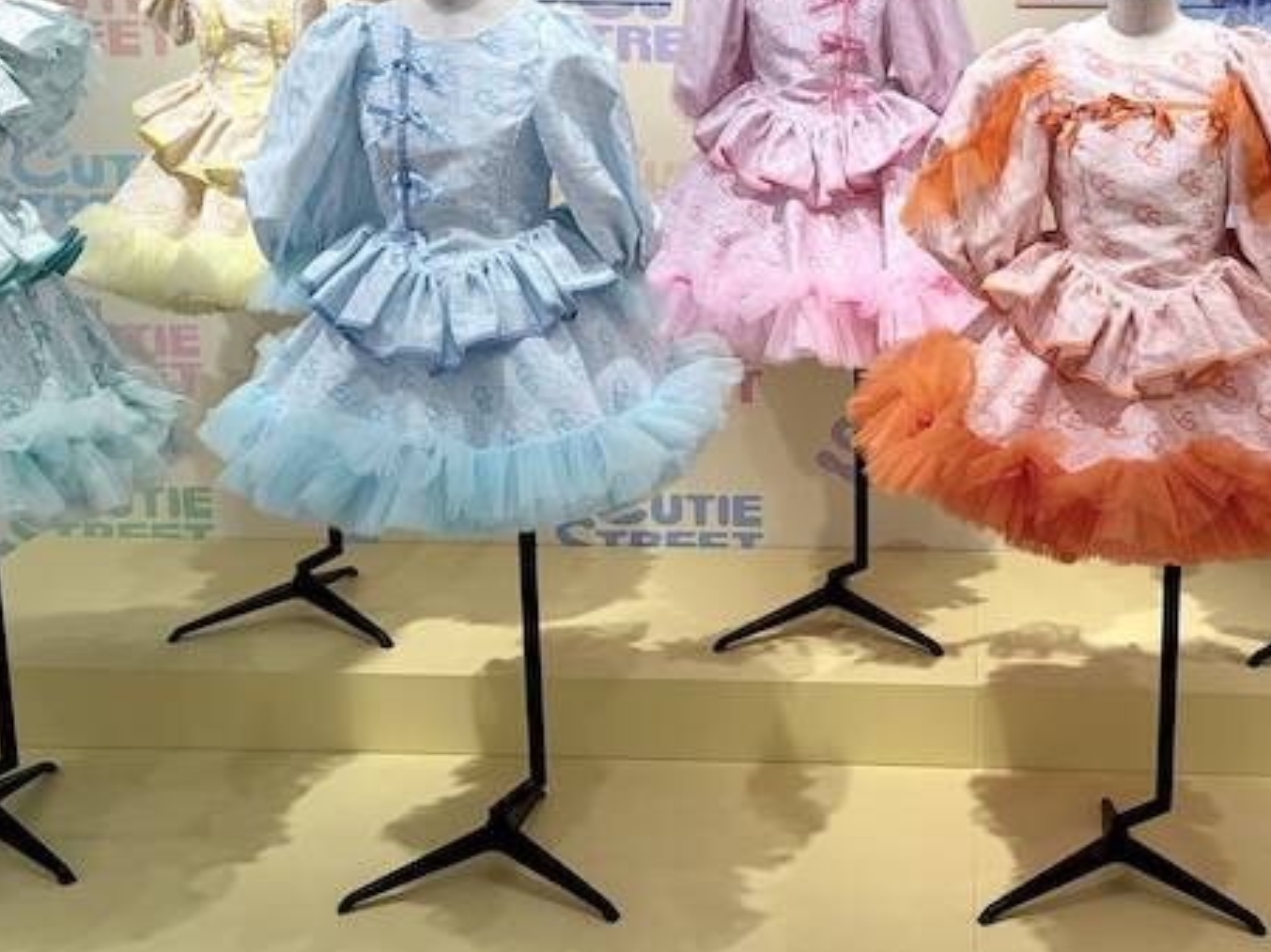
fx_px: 1652
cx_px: 893
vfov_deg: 31.7
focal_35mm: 45
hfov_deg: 41.3
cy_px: 263
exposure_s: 1/100
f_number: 1.6
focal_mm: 5.96
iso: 100
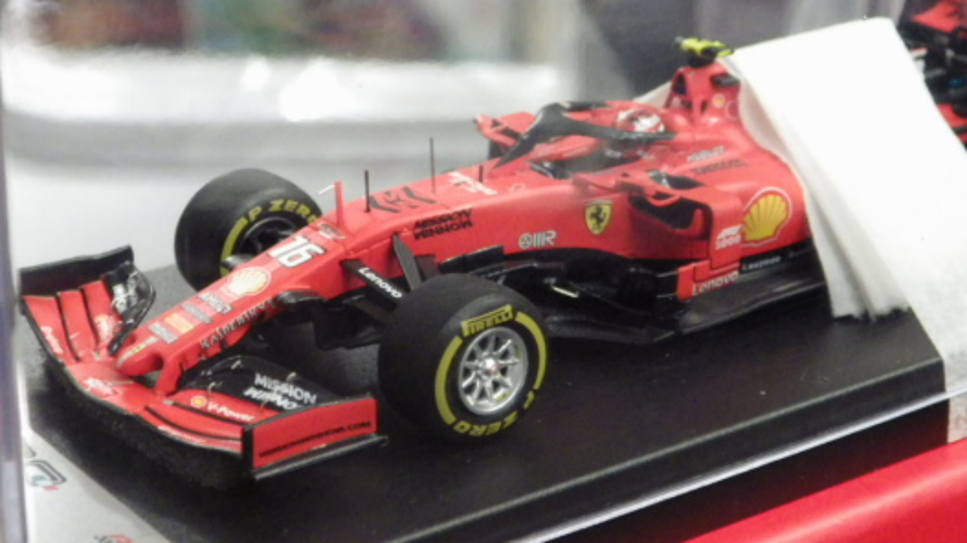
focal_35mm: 94
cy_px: 198
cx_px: 584
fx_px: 2409
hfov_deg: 22.7
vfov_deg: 12.8
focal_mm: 12.8
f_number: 4.2
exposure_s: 1/30
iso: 800
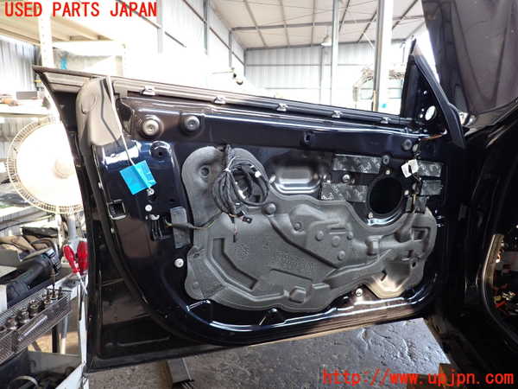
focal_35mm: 25
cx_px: 259
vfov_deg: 54.9
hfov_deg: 69.4
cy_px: 194
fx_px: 374
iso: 200
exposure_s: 1/125
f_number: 2
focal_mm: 4.5
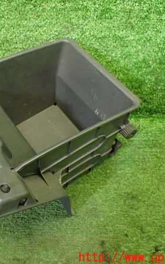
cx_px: 35
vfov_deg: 46.2
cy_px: 131
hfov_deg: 29.2
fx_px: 310
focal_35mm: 43
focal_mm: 5.4
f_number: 2.3
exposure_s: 1/100
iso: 800
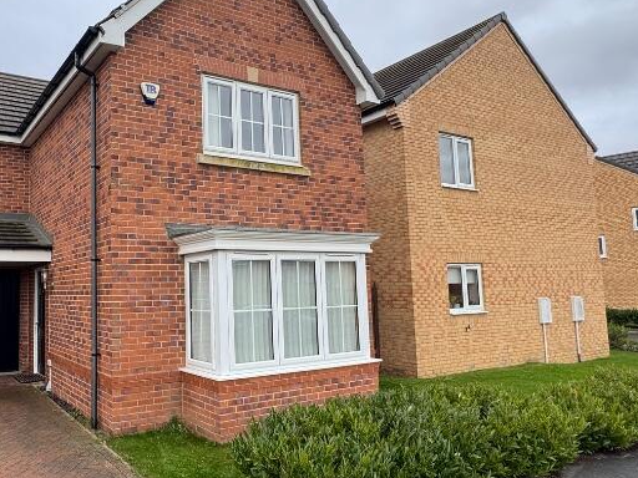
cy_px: 243
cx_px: 176
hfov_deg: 60.7
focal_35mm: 28
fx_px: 516
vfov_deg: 49.7
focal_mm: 2.22
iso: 40
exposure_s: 1/218
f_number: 2.2
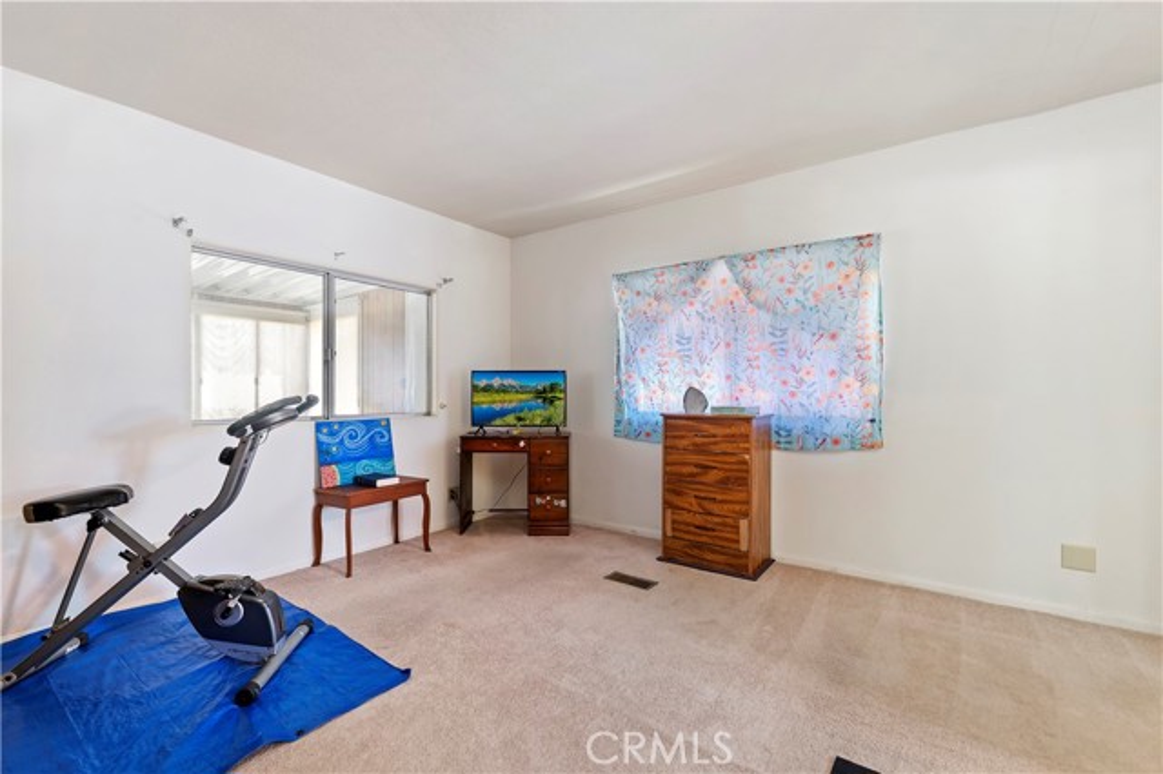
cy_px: 387
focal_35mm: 14
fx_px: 452
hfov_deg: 104.3
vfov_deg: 81.1
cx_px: 582
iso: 500
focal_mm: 14
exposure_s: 1/1.67
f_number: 10
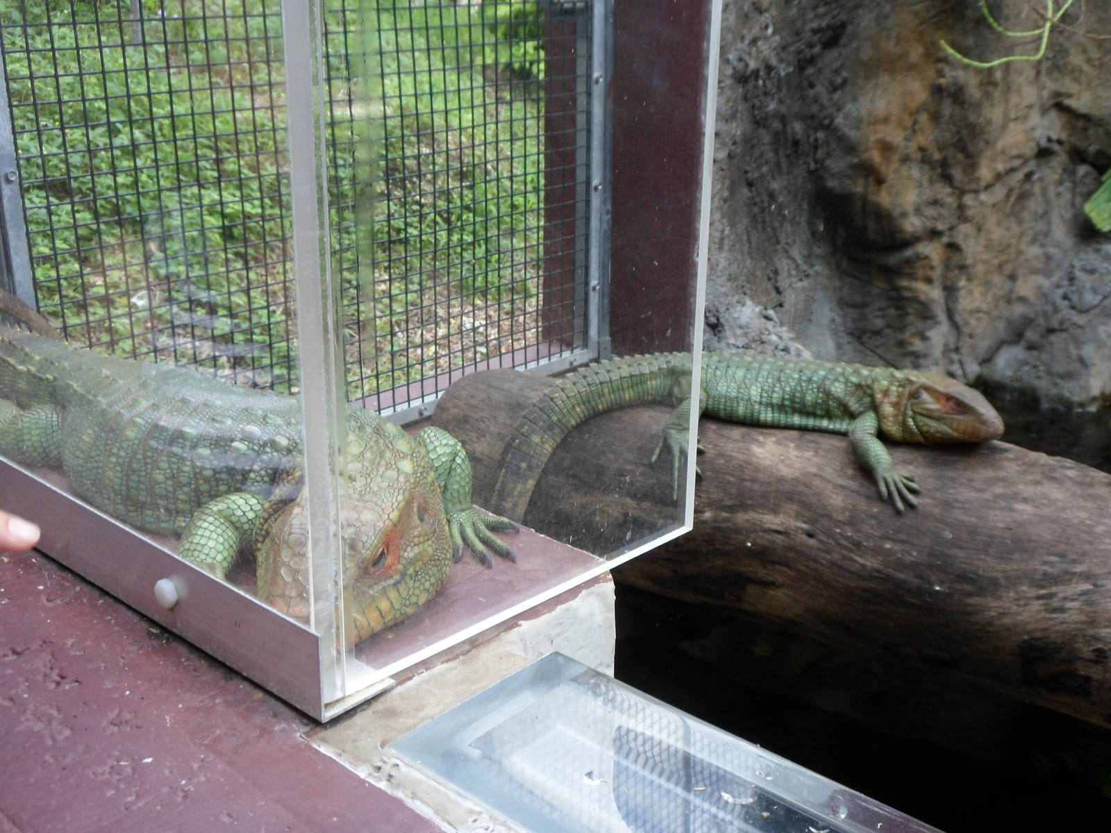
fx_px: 1348
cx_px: 556
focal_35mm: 42
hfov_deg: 44.8
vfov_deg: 34.3
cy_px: 416
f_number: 4
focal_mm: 6.5
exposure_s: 1/60
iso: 80
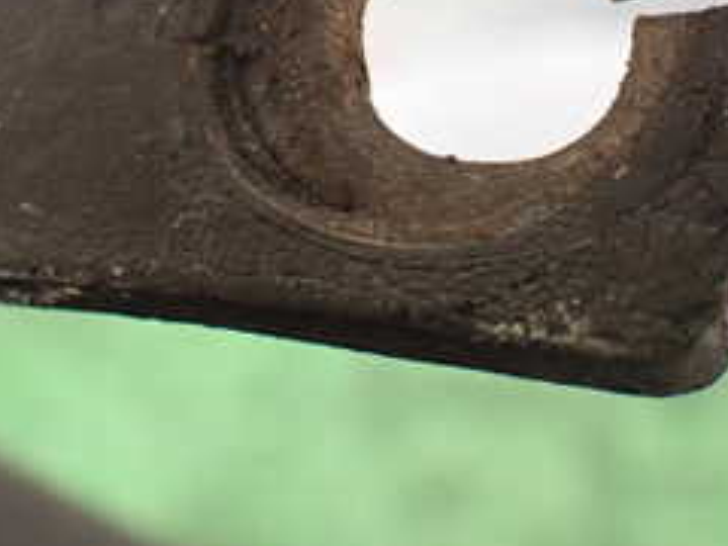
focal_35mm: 75
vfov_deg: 19.1
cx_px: 410
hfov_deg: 26.0
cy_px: 12
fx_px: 1577
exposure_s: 1/125
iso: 320
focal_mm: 5.4
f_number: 2.3
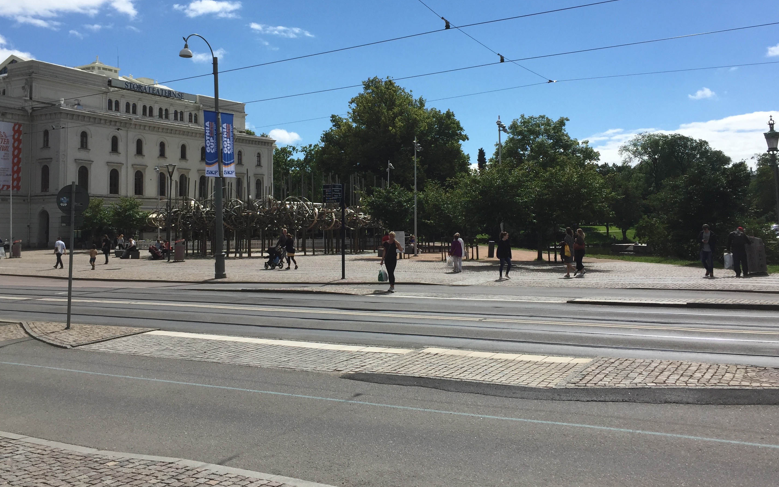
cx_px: 357
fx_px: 743
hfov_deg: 55.3
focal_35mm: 35
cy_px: 170
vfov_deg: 36.0
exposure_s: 1/3597
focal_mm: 4.15
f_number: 2.2
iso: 32
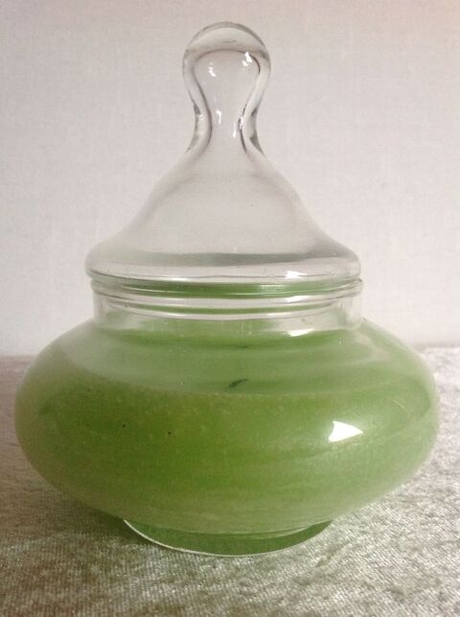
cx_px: 230
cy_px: 308
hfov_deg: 40.6
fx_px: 622
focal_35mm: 35
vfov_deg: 52.7
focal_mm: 4.28
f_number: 2.4
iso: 250
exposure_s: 1/15
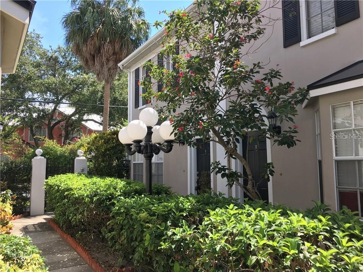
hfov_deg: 61.7
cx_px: 182
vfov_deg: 48.2
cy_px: 136
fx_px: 304
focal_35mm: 29
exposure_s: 1/596
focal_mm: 4.15
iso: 25
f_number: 2.2
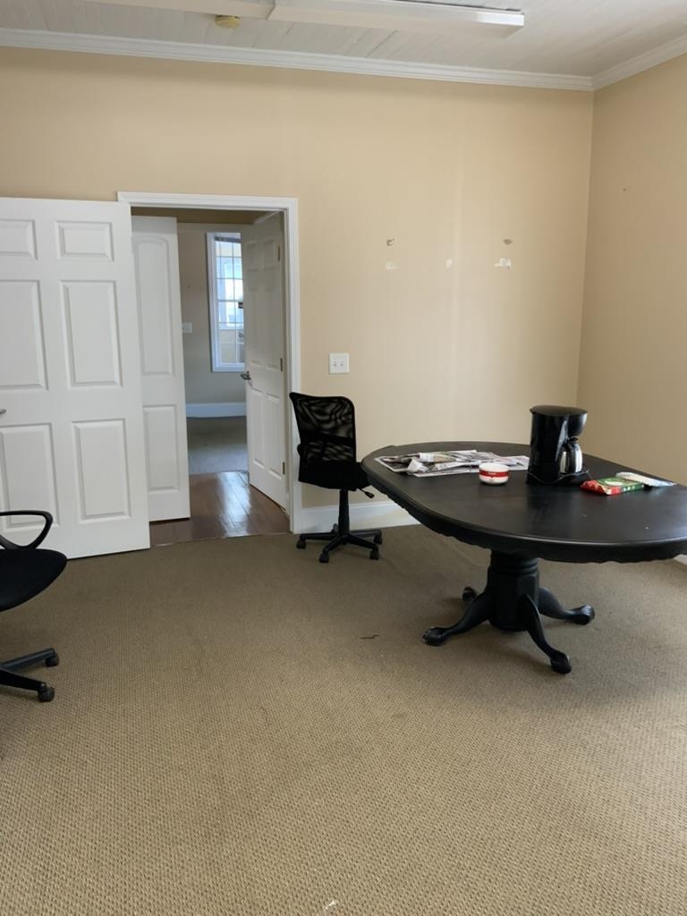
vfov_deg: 61.7
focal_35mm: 29
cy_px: 458
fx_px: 767
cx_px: 344
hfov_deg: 48.2
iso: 125
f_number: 1.8
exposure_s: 1/60
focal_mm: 3
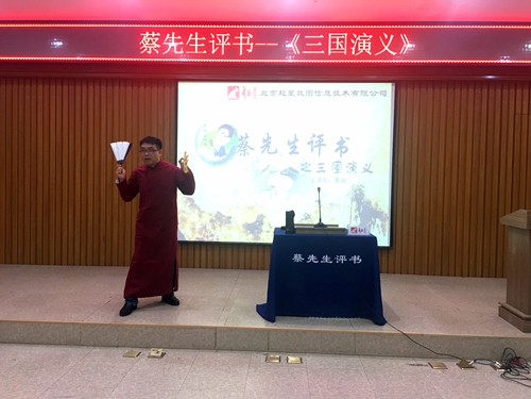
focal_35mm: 29
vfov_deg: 48.2
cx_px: 266
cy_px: 200
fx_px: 445
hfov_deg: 61.7
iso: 50
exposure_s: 1/17
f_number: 2.2
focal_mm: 4.15
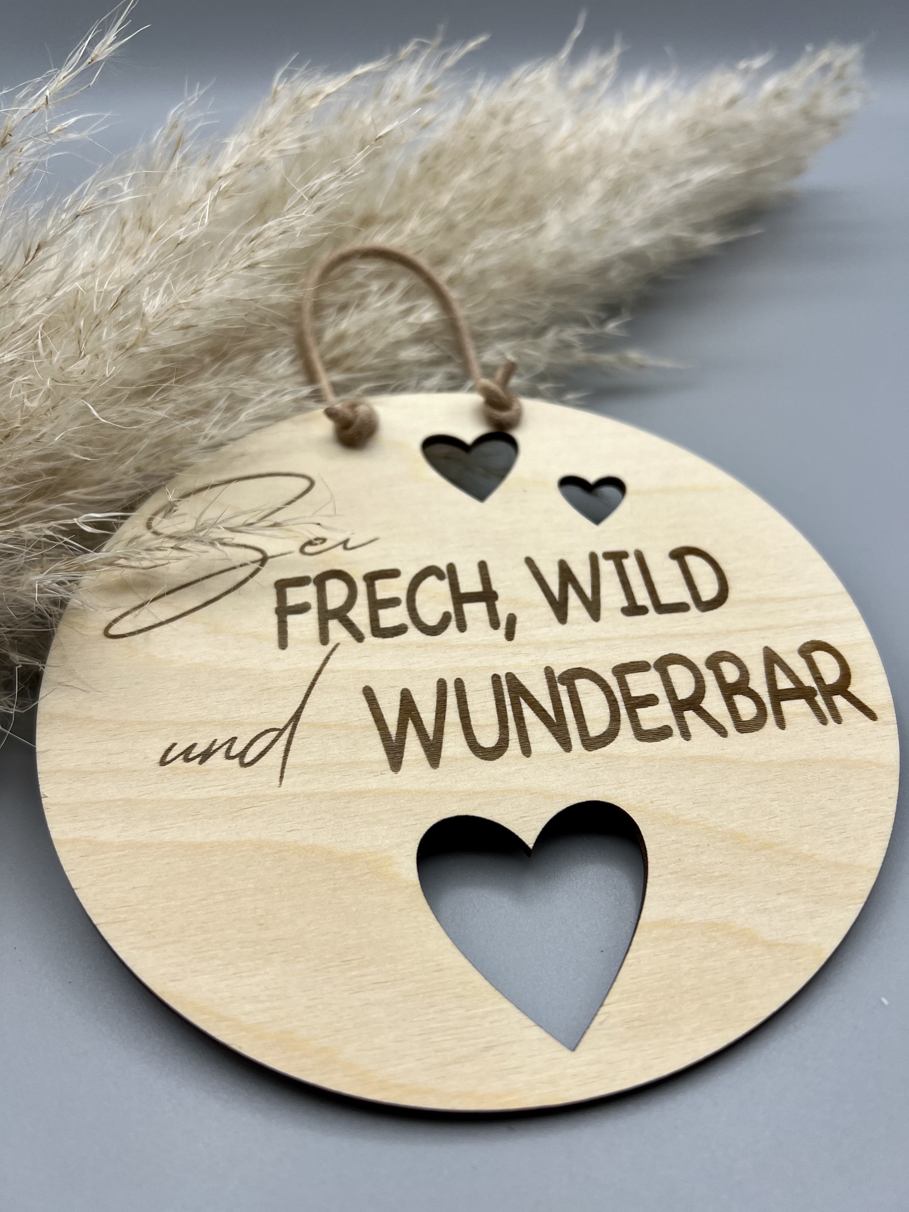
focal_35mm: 26
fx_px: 910
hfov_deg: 53.1
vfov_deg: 67.3
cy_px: 606
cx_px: 454
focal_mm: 5.7
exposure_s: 1/1171
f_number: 1.5
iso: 50
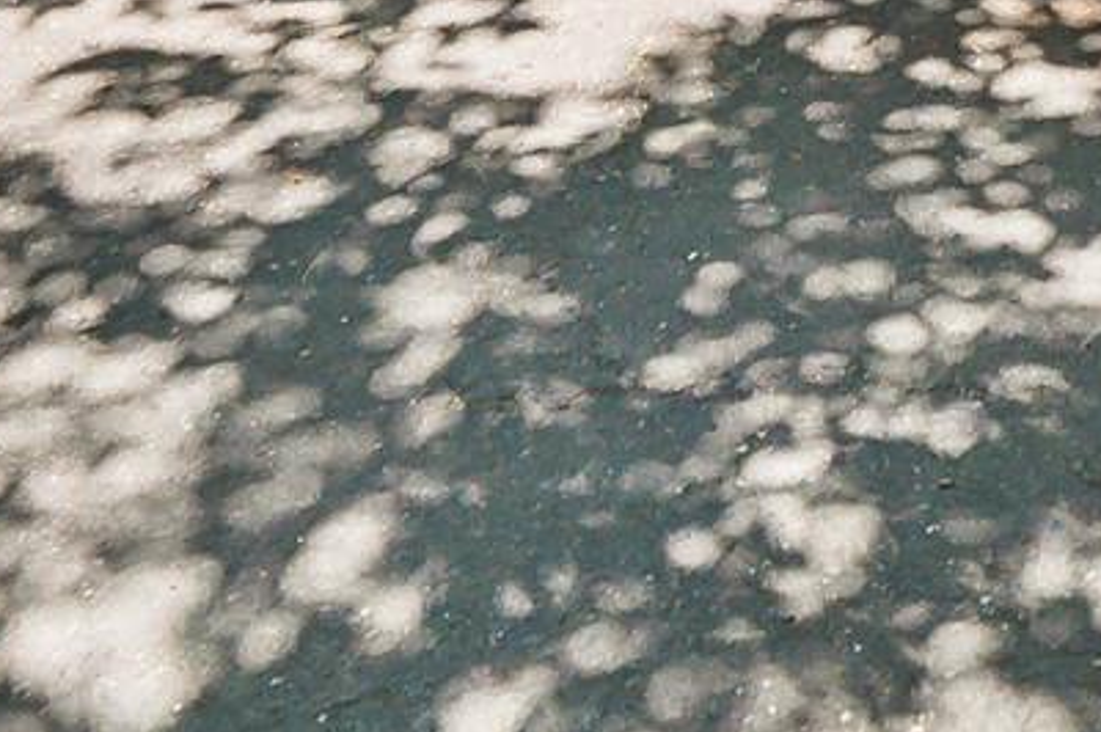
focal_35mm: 82
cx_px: 801
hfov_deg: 24.6
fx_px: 2506
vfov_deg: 12.7
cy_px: -1036
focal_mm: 16
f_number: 5.6
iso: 200
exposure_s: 1/250
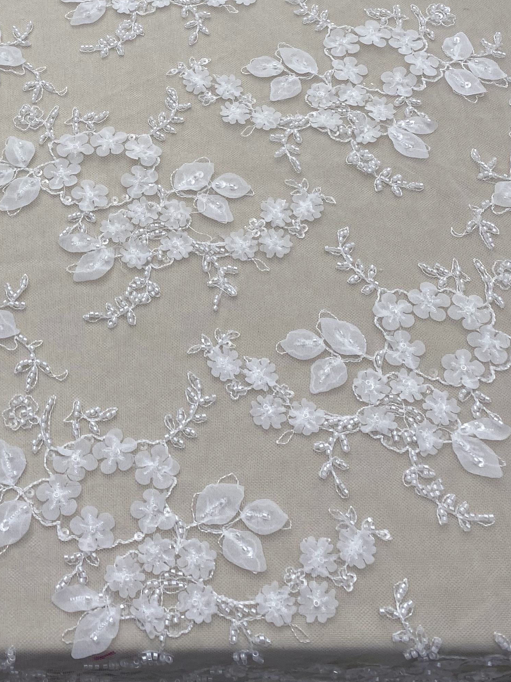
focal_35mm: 53
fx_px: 1043
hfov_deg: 26.7
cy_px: 86
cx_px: 68
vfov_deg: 34.4
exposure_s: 1/123
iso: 32
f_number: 1.8
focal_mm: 4.25
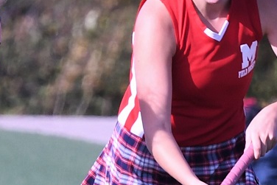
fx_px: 7719
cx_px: 70
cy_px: 199
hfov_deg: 2.1
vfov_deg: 1.4
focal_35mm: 1003
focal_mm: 185
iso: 280
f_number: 5.6
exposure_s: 1/1000
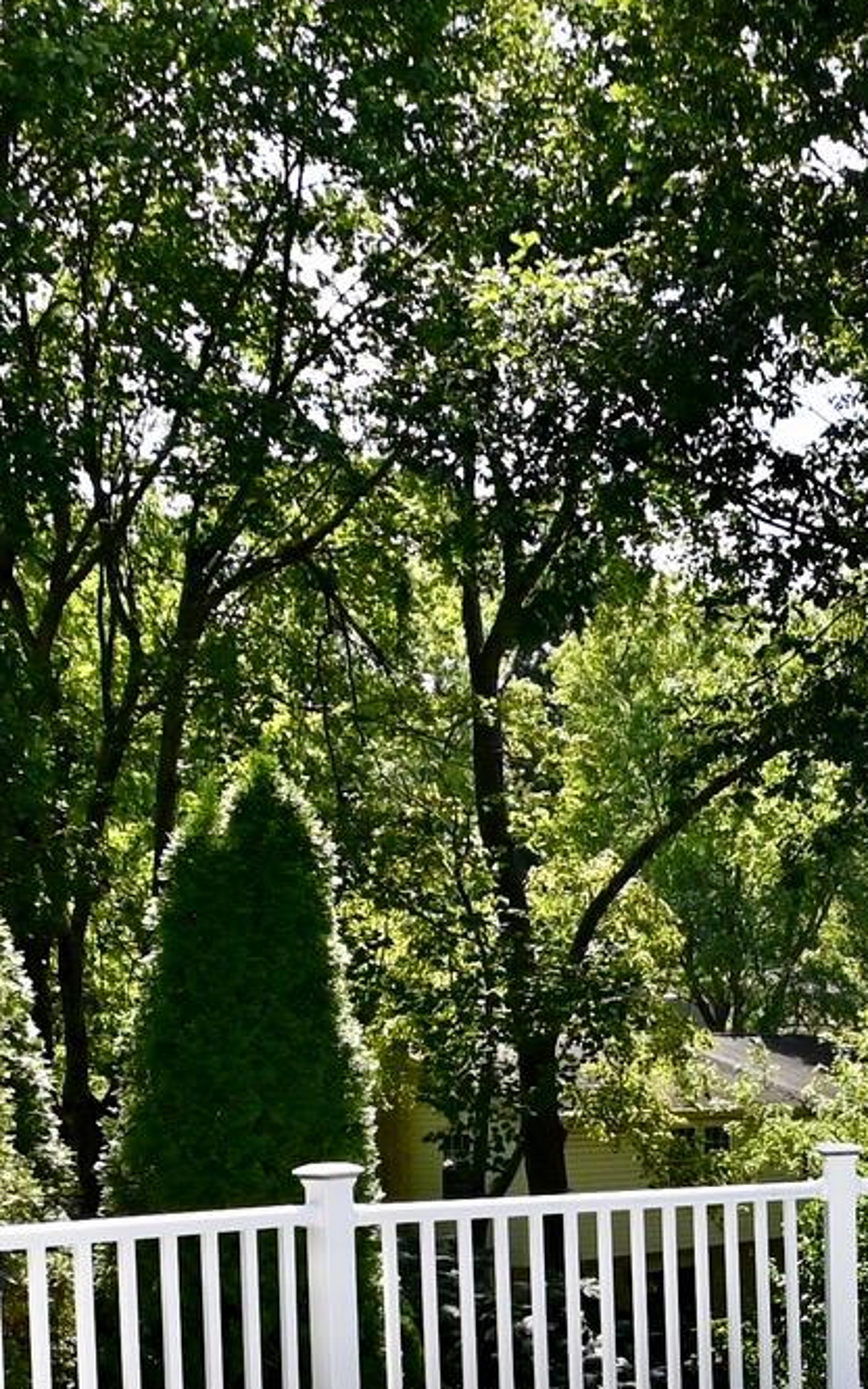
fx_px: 1780
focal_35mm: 47
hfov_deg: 26.0
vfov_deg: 41.3
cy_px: 1058
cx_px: 864
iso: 100
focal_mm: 10
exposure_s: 1/500
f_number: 7.1
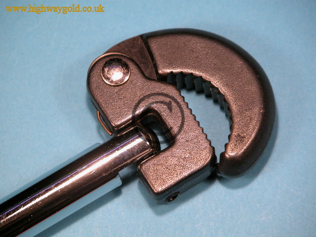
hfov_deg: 7.1
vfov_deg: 5.3
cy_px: 118
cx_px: 158
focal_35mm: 280
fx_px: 2556
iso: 100
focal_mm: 71.2
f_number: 4.2
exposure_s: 1/28.4
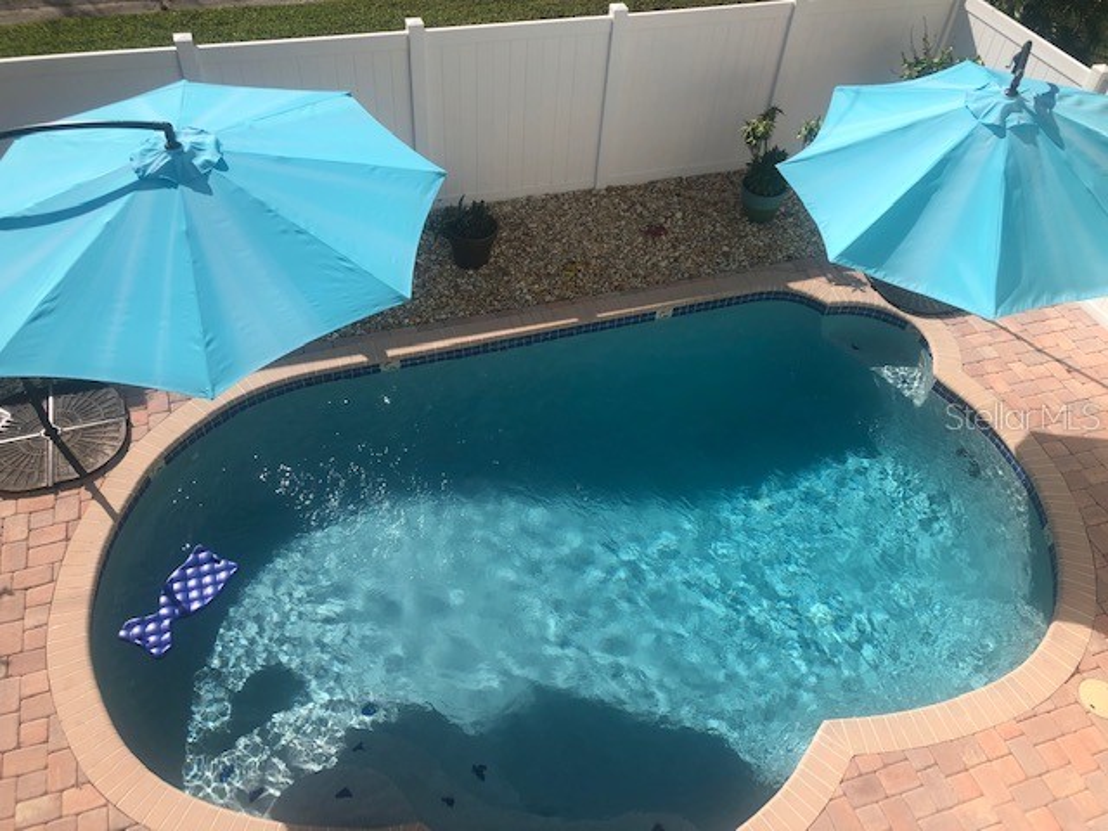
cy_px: 416
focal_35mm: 28
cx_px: 554
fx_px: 896
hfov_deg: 63.4
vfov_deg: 49.7
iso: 25
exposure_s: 1/2825
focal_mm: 3.99
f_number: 1.8
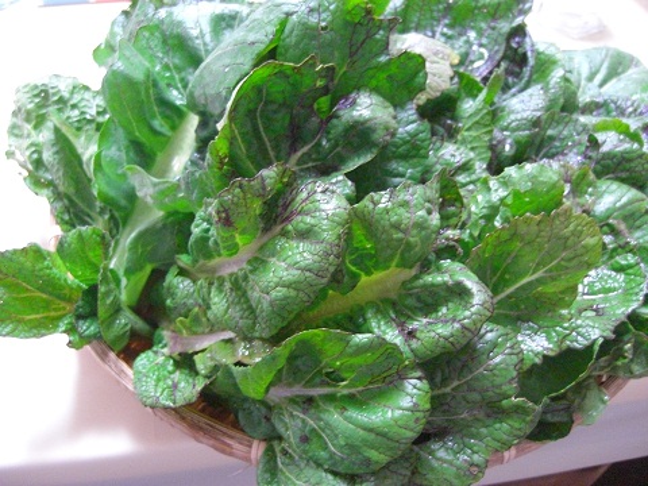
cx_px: 324
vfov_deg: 37.7
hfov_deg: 49.0
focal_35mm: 38
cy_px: 243
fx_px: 711
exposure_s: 1/8
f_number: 2.8
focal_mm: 7.9
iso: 800
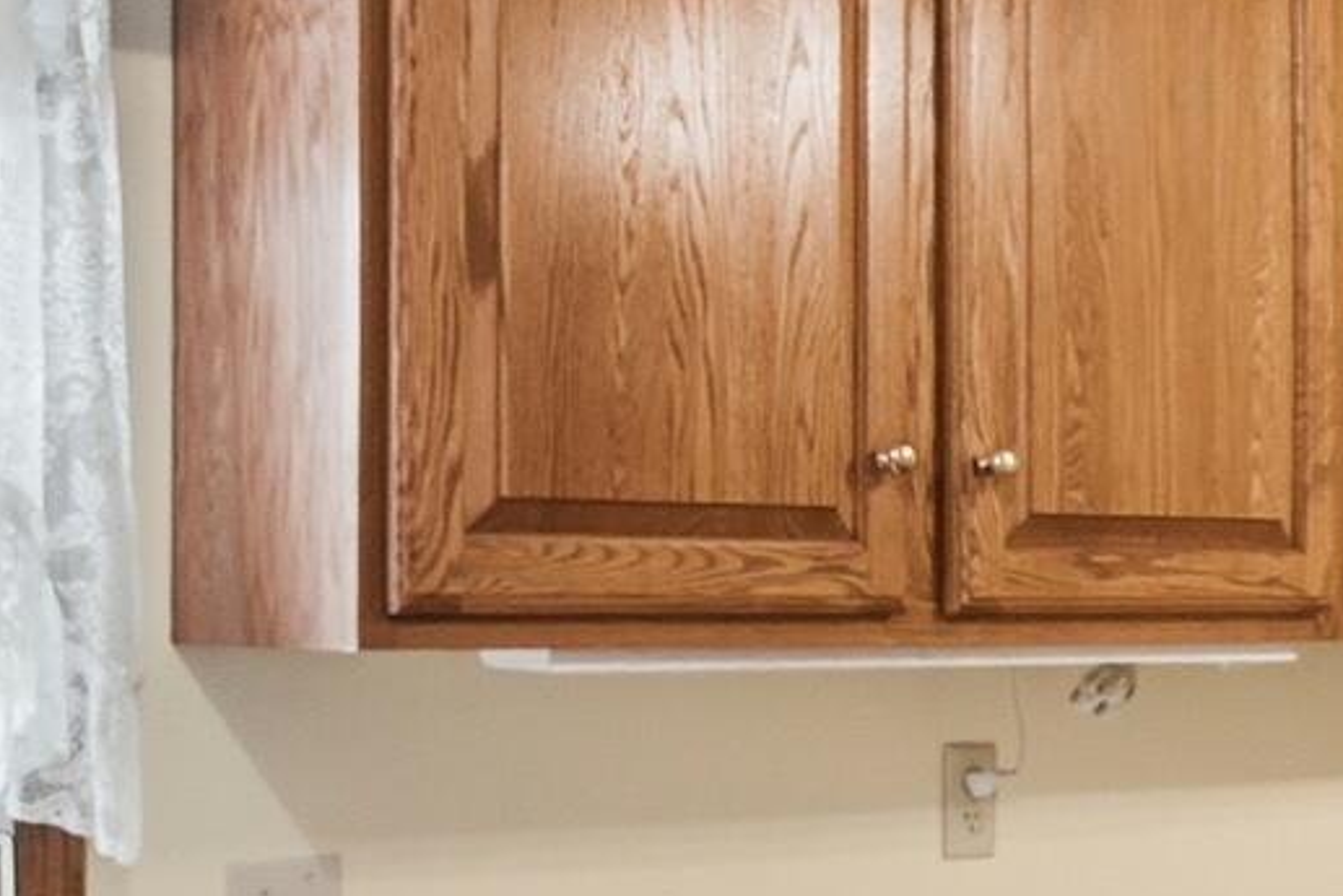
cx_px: 226
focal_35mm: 58
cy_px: 601
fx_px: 2164
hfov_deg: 33.3
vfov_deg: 23.3
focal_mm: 10
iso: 125
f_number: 5.6
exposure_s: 1/200
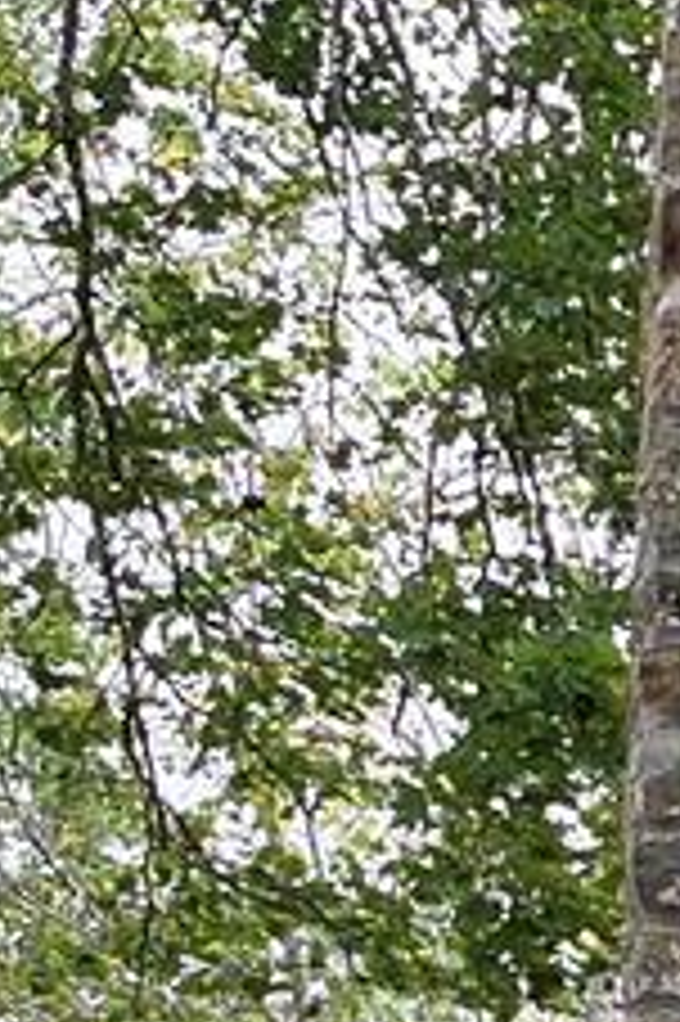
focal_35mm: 657
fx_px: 18642
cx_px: 3927
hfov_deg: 2.0
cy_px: 1238
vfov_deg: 3.1
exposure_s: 1/500
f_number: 2.8
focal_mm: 19.35
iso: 300
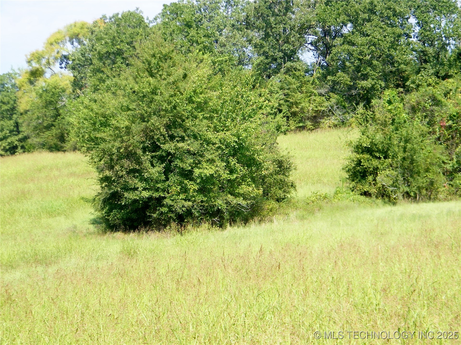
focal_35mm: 90
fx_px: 1199
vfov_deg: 16.4
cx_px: 230
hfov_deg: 21.8
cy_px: 172
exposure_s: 1/320
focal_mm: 16
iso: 80
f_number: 4.5
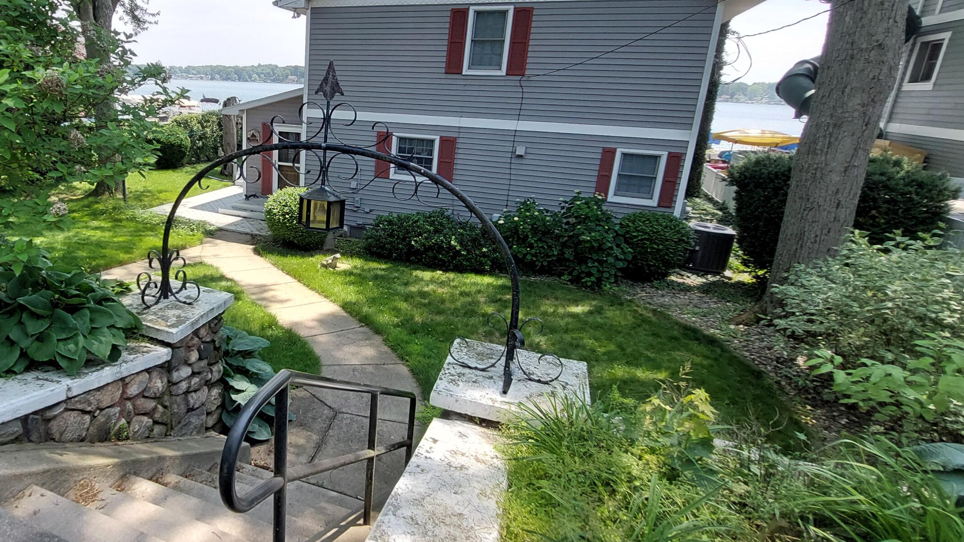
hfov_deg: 83.0
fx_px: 511
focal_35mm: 20
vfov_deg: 55.8
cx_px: 305
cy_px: 243
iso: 50
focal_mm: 1.74
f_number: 2.2
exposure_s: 1/342
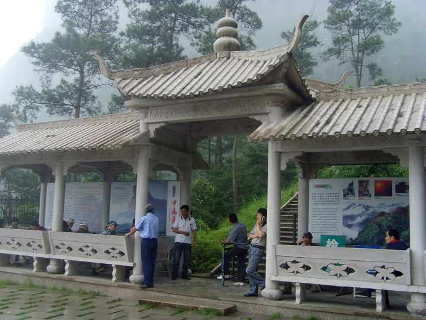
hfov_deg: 47.9
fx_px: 480
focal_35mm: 39
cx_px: 213
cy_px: 160
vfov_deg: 36.8
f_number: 3.5
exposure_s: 1/45
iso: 120
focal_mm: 6.6
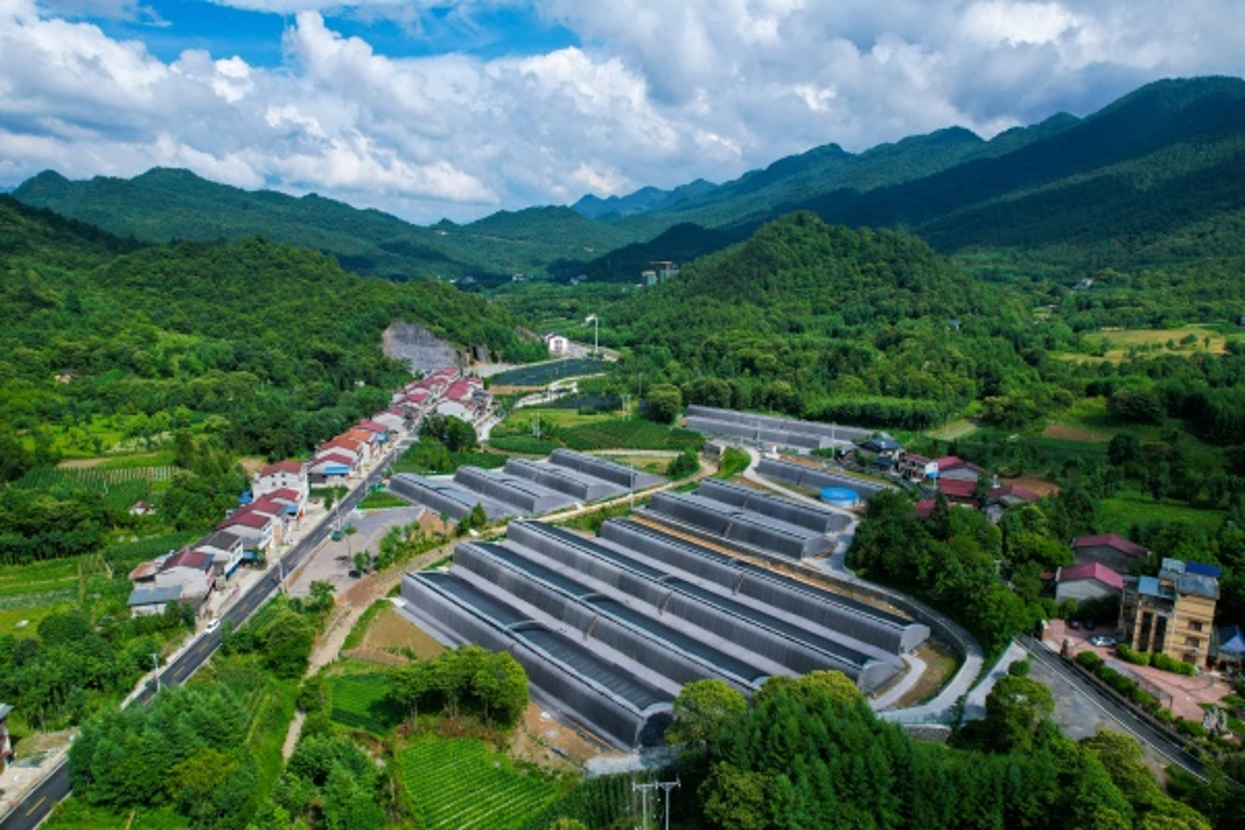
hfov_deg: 78.6
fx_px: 761
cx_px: 622
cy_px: 415
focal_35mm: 22
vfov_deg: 57.2
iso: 120
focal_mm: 8.38
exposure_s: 1/2500
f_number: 2.8
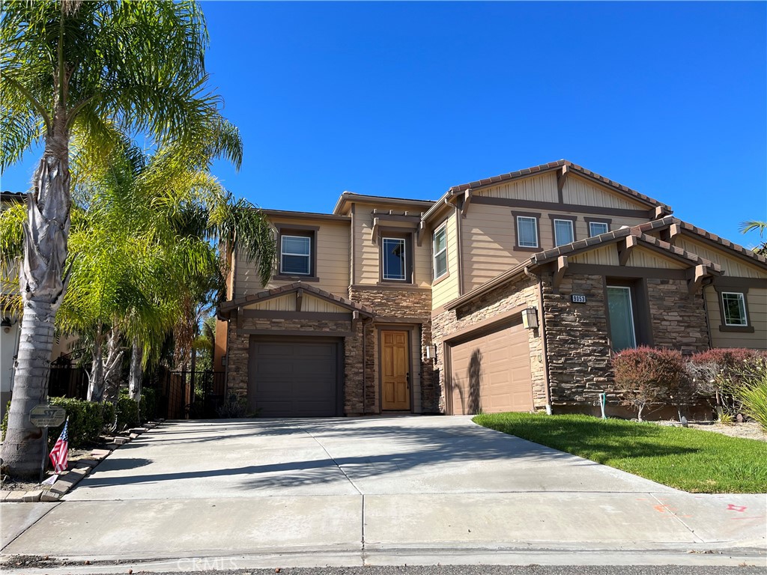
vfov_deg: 53.1
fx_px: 576
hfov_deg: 67.3
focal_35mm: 26
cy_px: 288
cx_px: 384
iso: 50
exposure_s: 1/2410
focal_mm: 5.1
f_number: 1.6
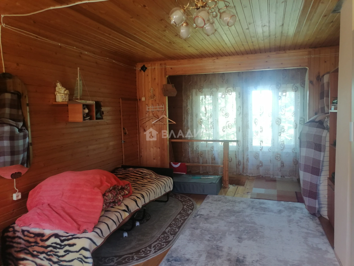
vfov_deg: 51.4
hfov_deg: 65.3
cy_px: 133
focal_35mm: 27
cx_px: 177
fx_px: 276
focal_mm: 5.3
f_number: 1.8
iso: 125
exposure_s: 1/33.3
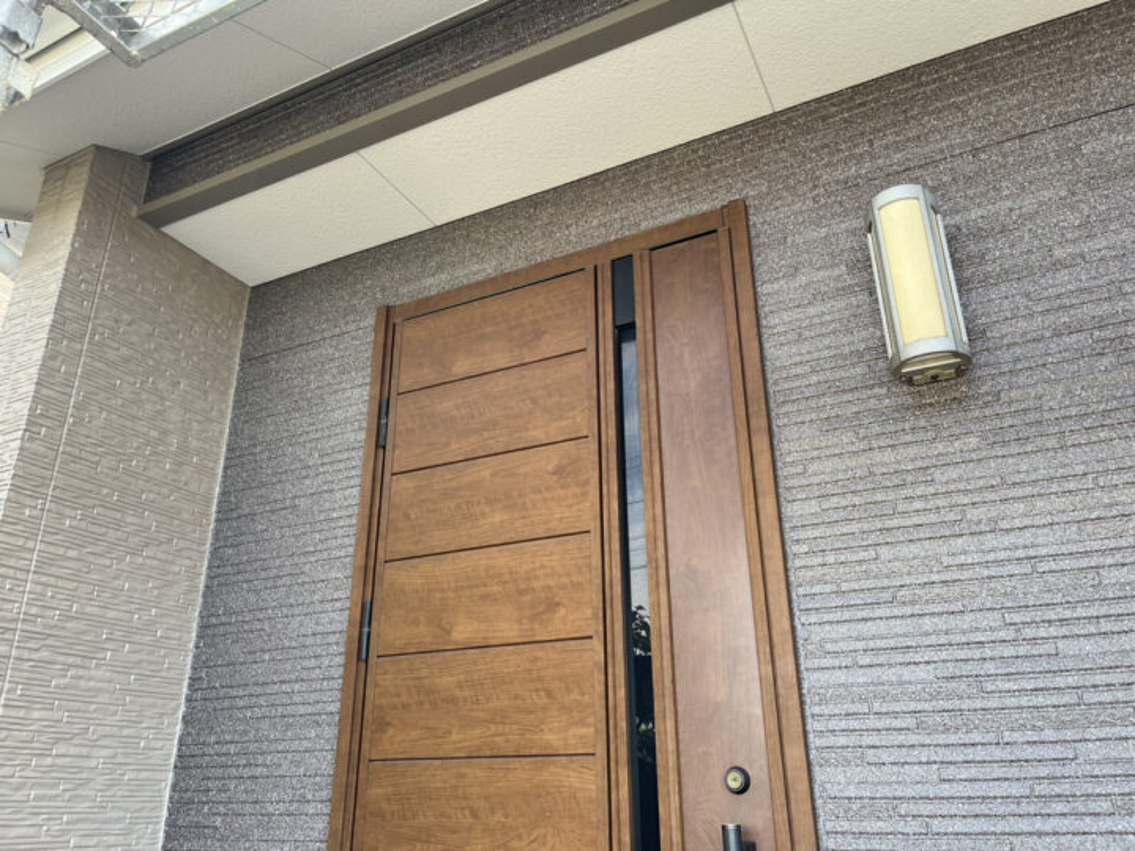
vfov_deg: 53.1
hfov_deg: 67.3
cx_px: 568
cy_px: 426
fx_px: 852
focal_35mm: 26
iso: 64
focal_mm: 5.1
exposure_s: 1/122
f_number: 1.6
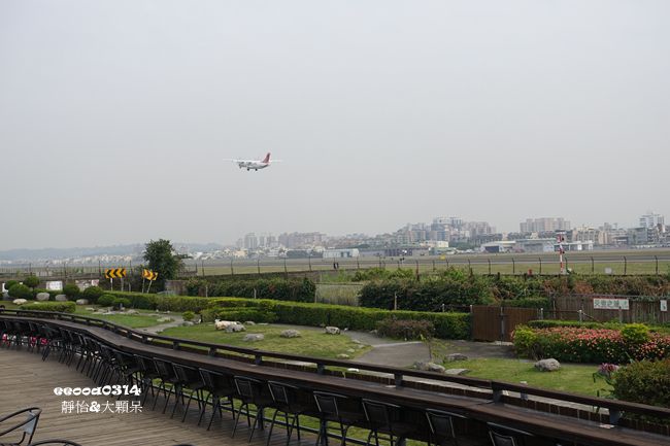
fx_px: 837
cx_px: 335
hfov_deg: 43.6
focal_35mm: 45
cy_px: 223
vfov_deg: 29.8
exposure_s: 1/320
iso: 125
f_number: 5.6
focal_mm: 16.62
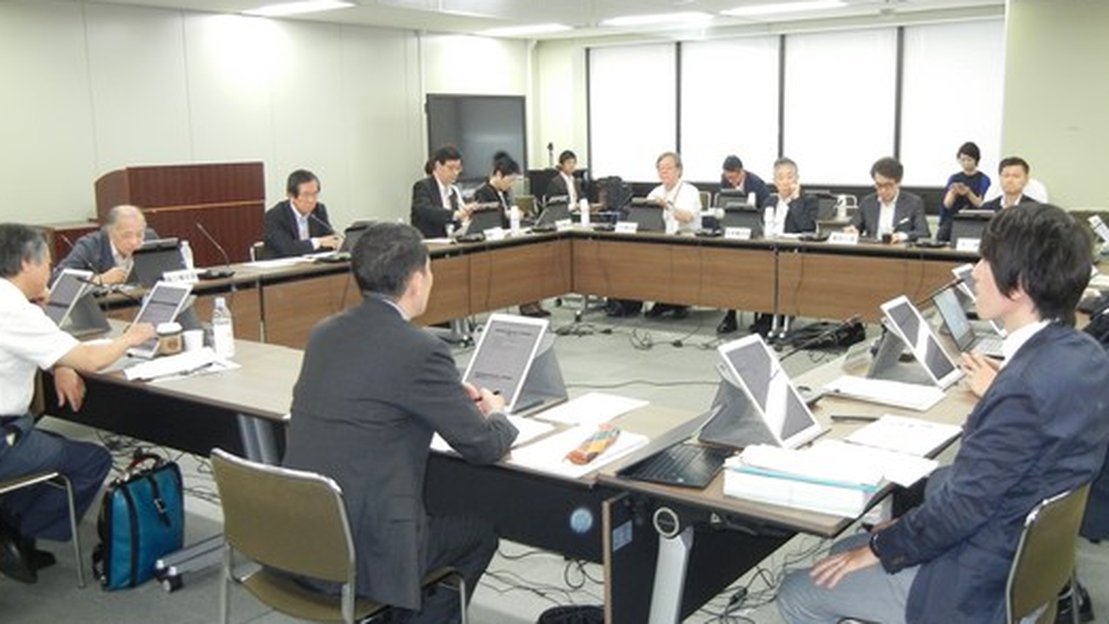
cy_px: 350
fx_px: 1029
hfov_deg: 56.6
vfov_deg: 33.7
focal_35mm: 35
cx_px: 581
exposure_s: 1/30
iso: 467
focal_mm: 5.4
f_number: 3.5
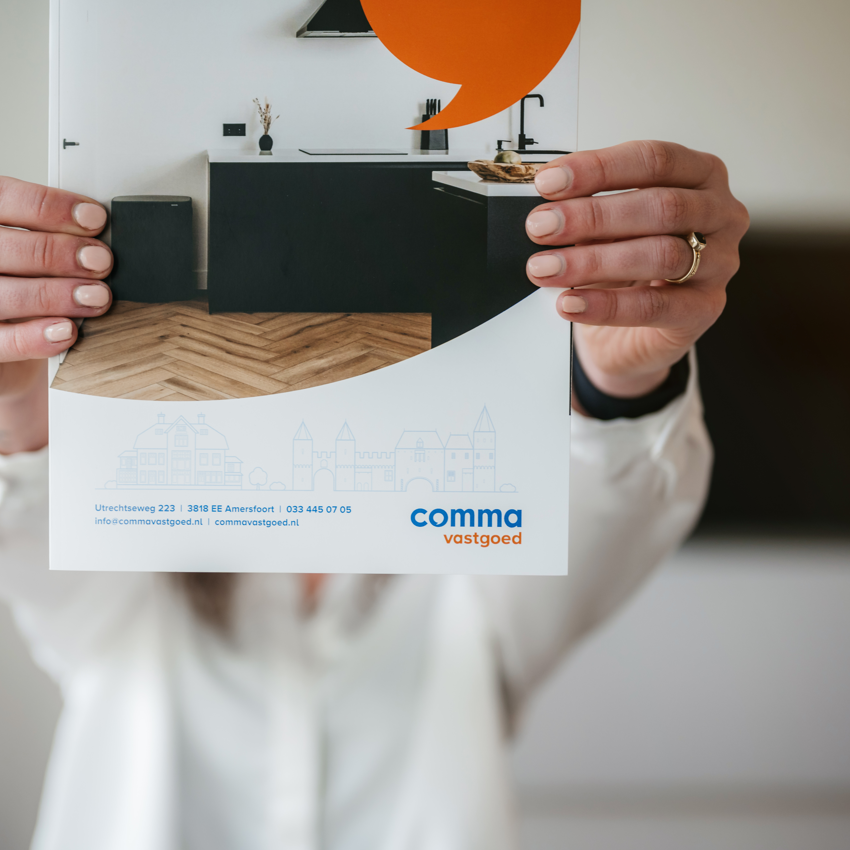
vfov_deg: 26.9
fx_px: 1778
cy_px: 426
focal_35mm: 64
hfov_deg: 26.7
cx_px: 288
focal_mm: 50
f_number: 1.8
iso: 160
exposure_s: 1/200
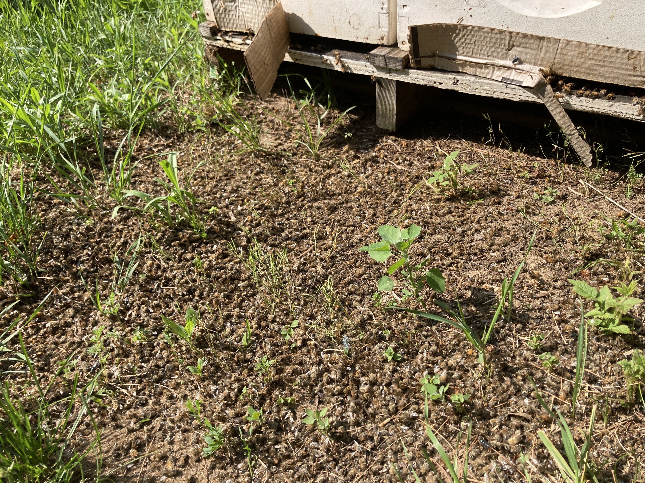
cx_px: 322
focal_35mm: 28
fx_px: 522
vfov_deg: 49.7
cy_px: 242
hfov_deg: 63.4
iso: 20
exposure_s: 1/738
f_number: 1.8
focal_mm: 3.99
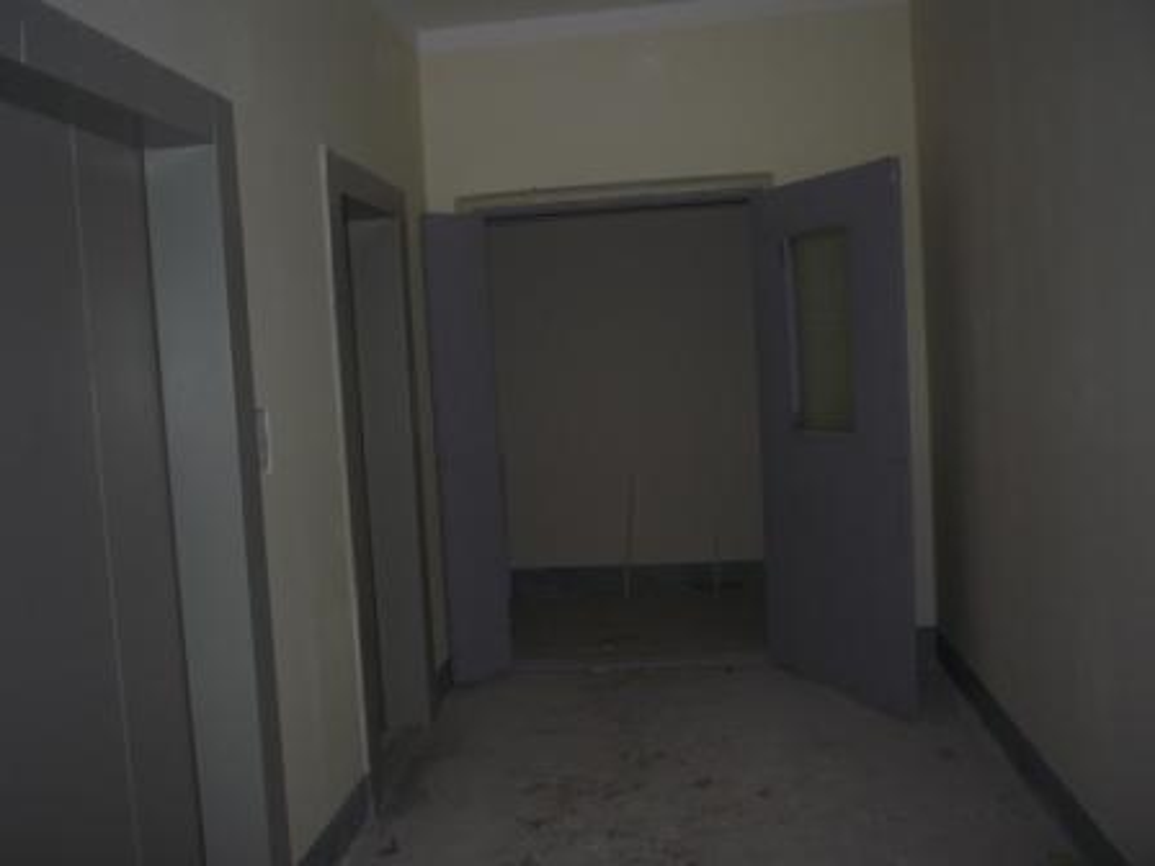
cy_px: 433
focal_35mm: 32
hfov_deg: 56.8
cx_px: 578
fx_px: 1068
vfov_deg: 44.2
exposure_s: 1/30
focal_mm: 5.2
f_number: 3.3
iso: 100
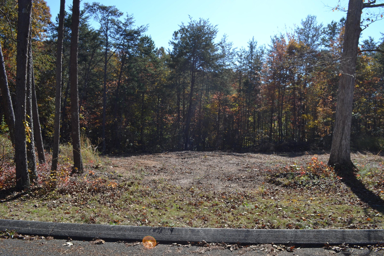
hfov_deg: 67.4
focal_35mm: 27
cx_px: 192
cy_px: 128
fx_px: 288
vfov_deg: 47.9
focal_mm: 18
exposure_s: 1/200
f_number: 7.1
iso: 100
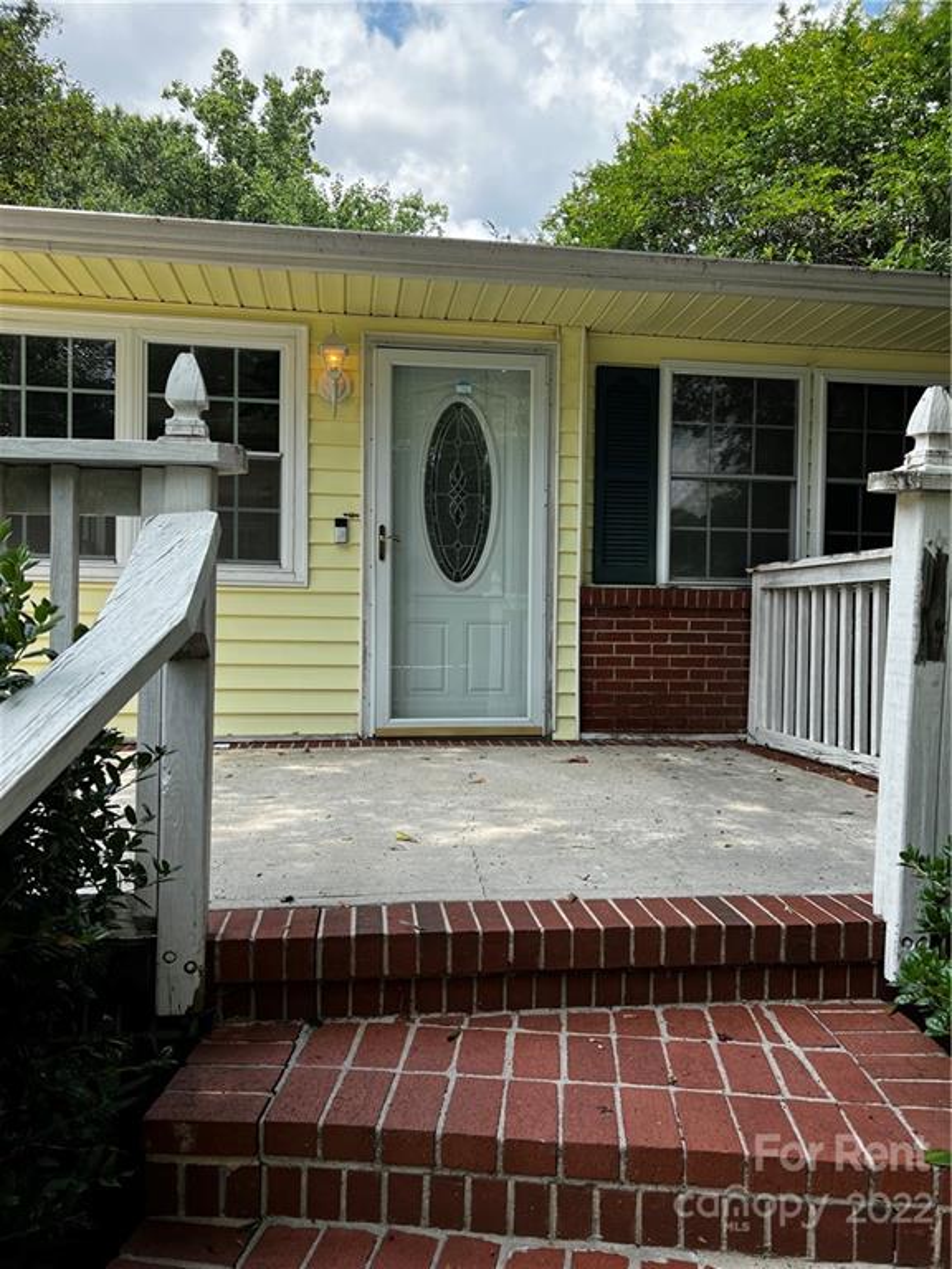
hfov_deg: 53.1
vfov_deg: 67.3
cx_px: 476
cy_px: 634
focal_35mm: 26
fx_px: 953
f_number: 1.5
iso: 50
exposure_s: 1/1621
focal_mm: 5.7
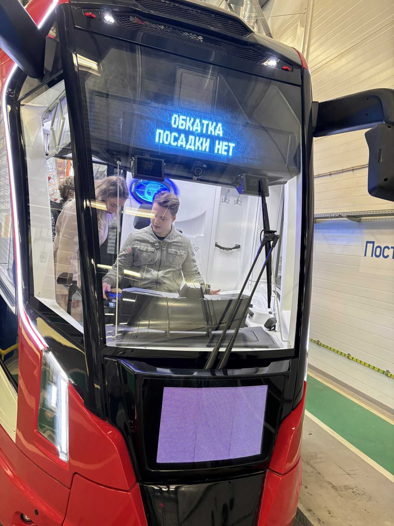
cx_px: 197
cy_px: 263
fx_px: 395
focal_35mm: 26
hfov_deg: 53.1
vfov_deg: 67.3
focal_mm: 5.96
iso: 320
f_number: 1.6
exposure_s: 1/50
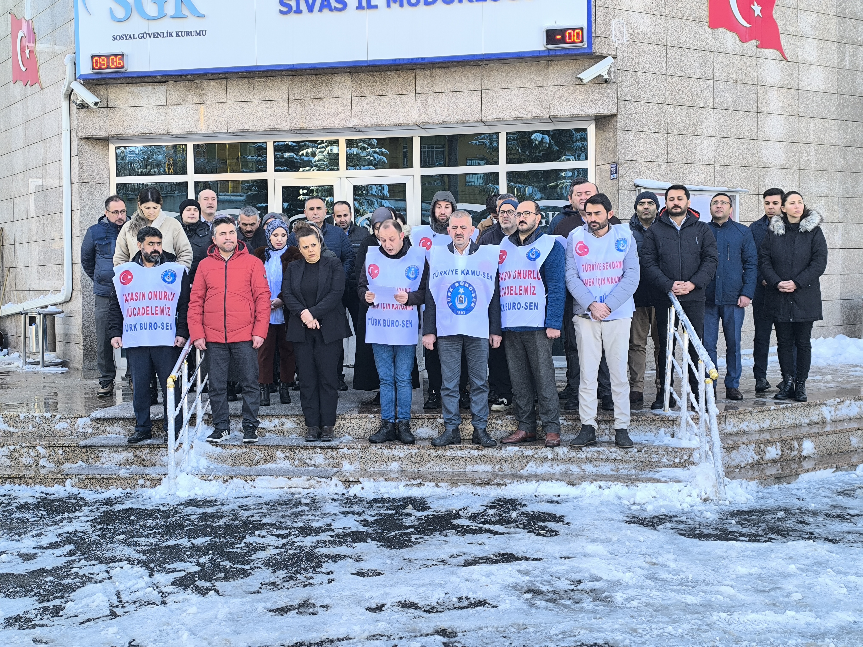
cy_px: 324
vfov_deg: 31.5
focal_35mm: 46
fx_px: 1147
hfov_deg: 41.2
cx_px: 432
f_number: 1.65
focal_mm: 6.14
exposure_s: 1/100
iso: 80
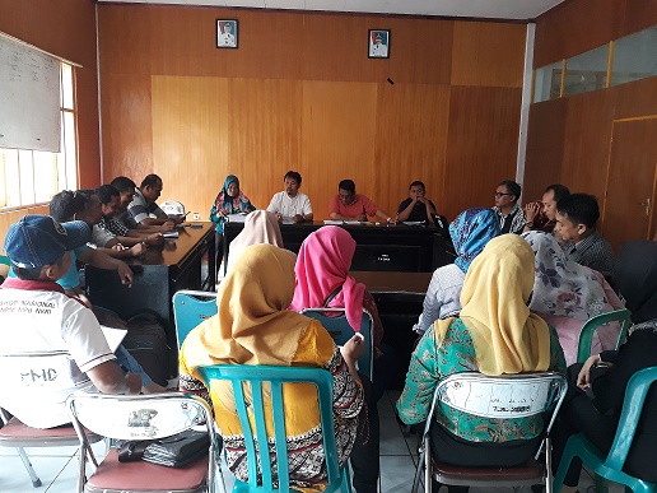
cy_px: 246
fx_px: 512
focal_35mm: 27
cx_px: 328
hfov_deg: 65.3
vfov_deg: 51.4
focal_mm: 3.71
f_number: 1.7
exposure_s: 1/33
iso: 200
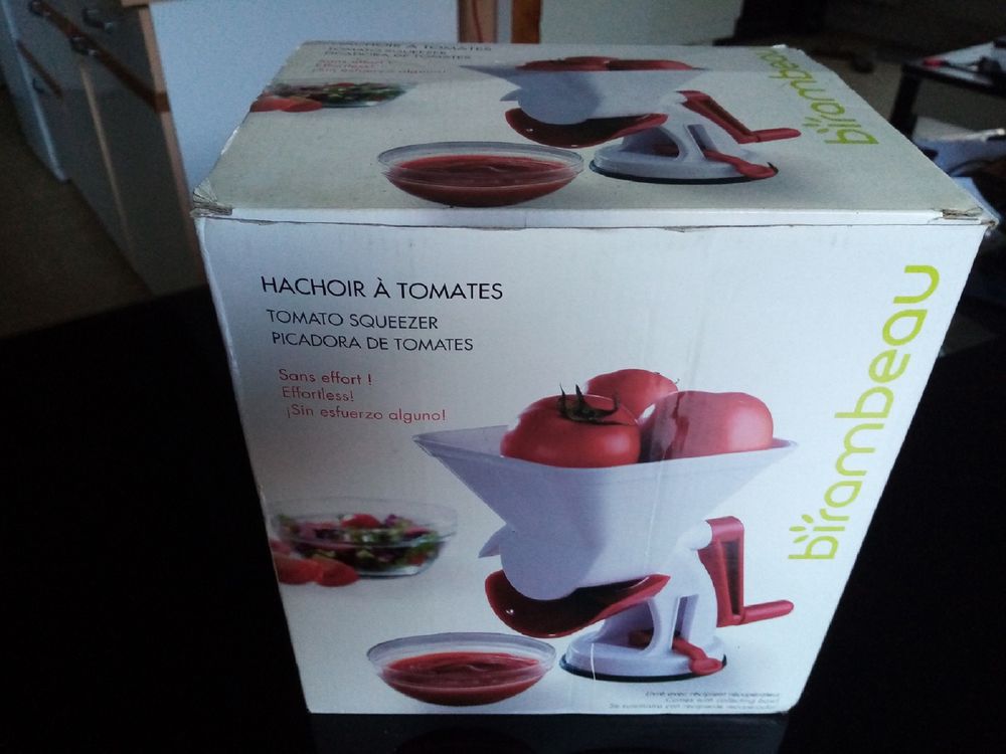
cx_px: 503
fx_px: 756
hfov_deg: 67.3
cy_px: 377
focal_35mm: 26
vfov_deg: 53.1
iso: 371
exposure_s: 1/33.3
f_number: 1.8
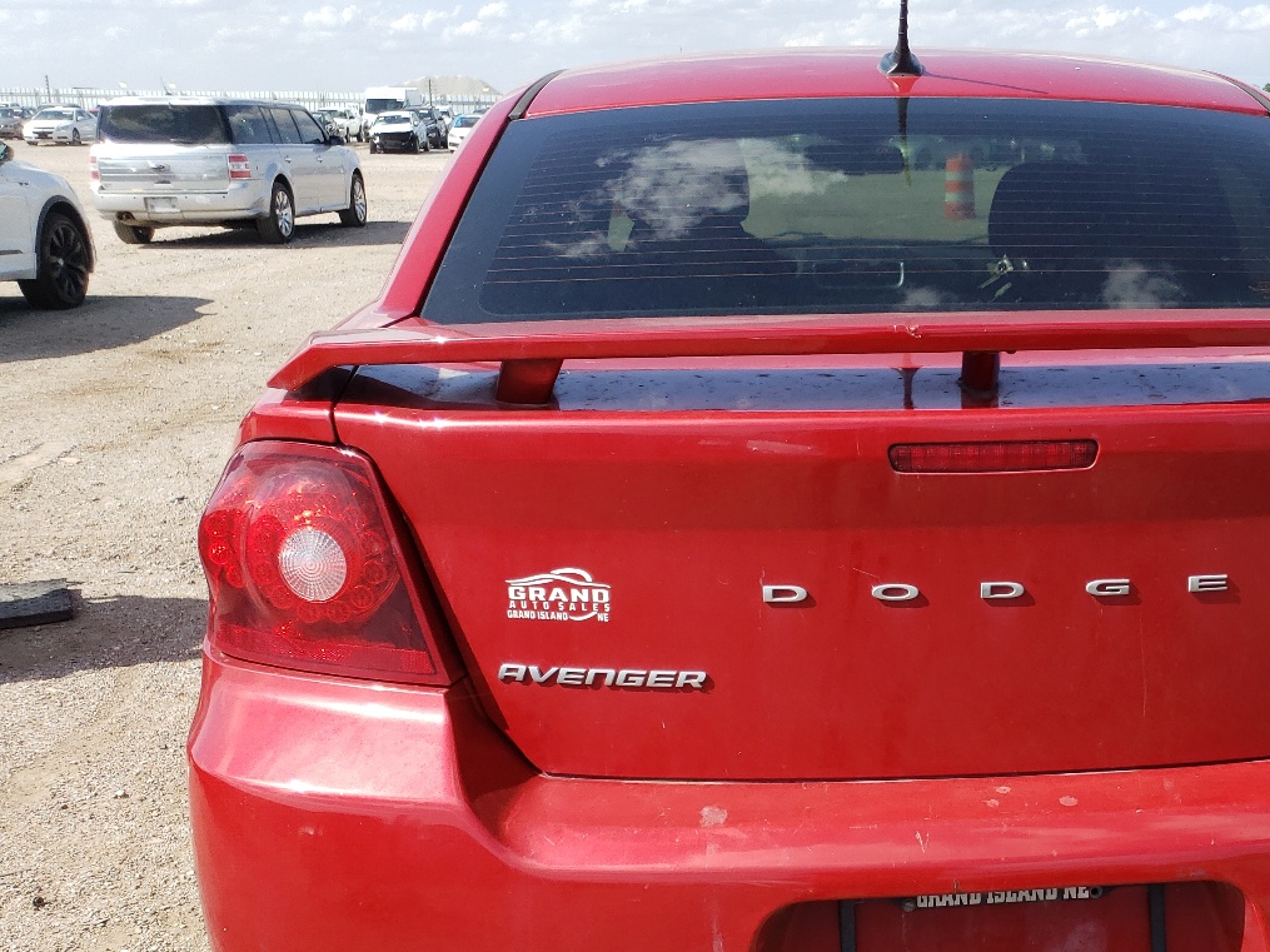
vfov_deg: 34.6
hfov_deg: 43.9
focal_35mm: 41
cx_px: 987
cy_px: 676
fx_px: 1504
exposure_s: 1/2000
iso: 50
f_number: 1.5
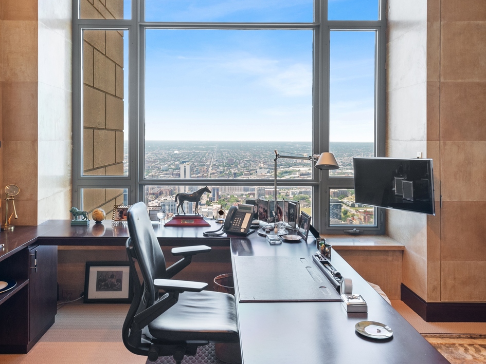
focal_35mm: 28
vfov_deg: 49.4
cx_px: 219
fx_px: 393
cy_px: 141
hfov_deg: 63.3
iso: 500
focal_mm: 17
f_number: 8
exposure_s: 1/13
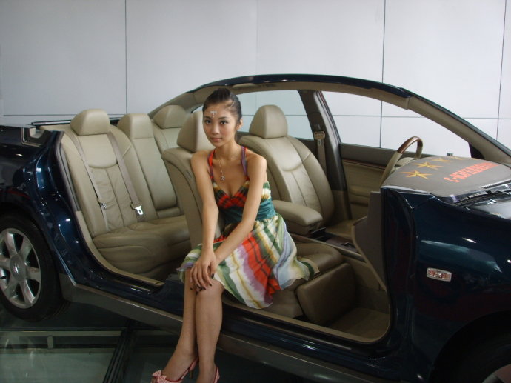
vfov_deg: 36.8
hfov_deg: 47.9
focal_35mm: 39
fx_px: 576
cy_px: 192
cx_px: 256
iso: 100
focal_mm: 6.6
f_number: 3.5
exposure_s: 1/60
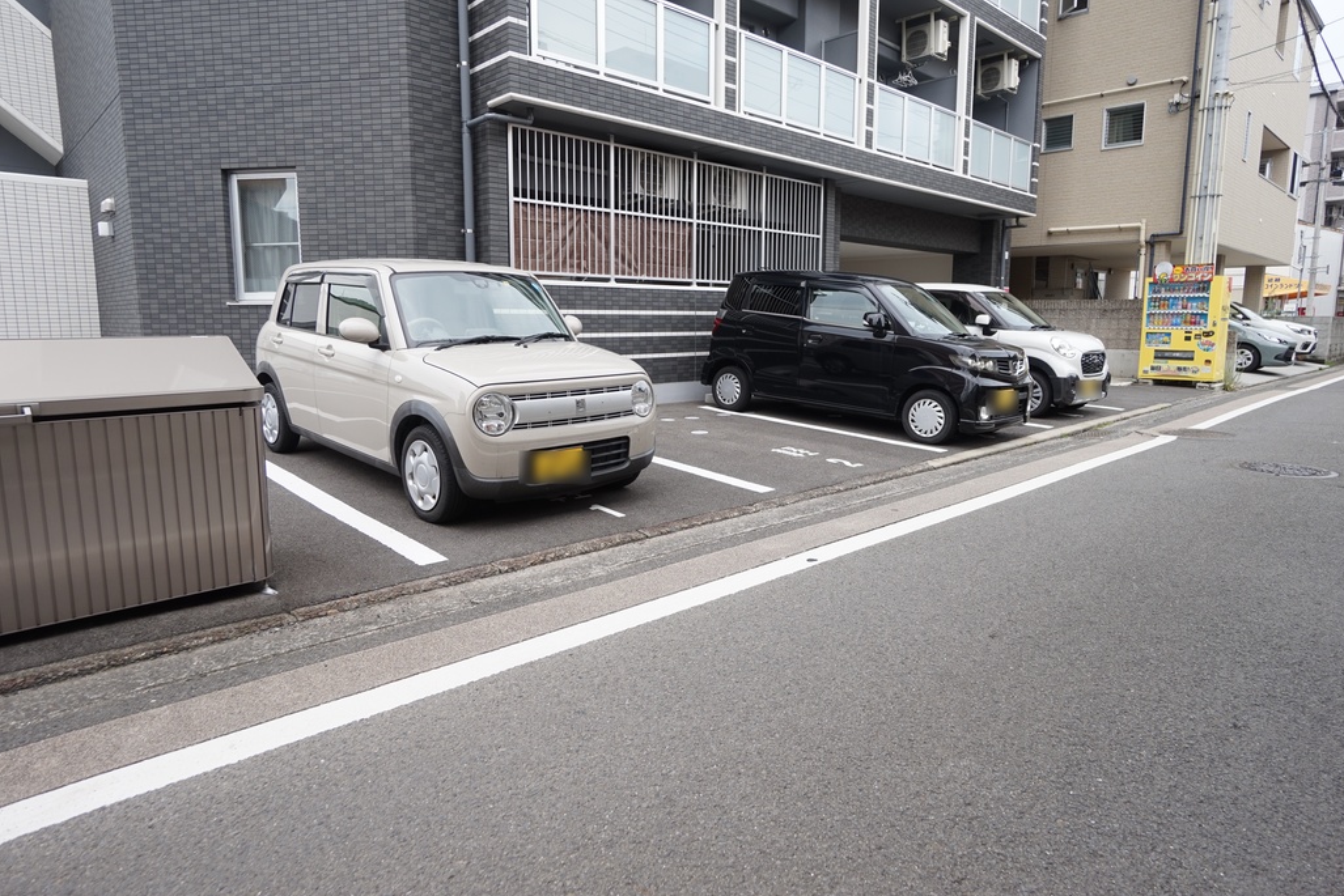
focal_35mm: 21
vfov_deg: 60.6
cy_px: 428
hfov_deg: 82.5
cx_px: 666
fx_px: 766
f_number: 5
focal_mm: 13
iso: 100
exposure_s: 1/200
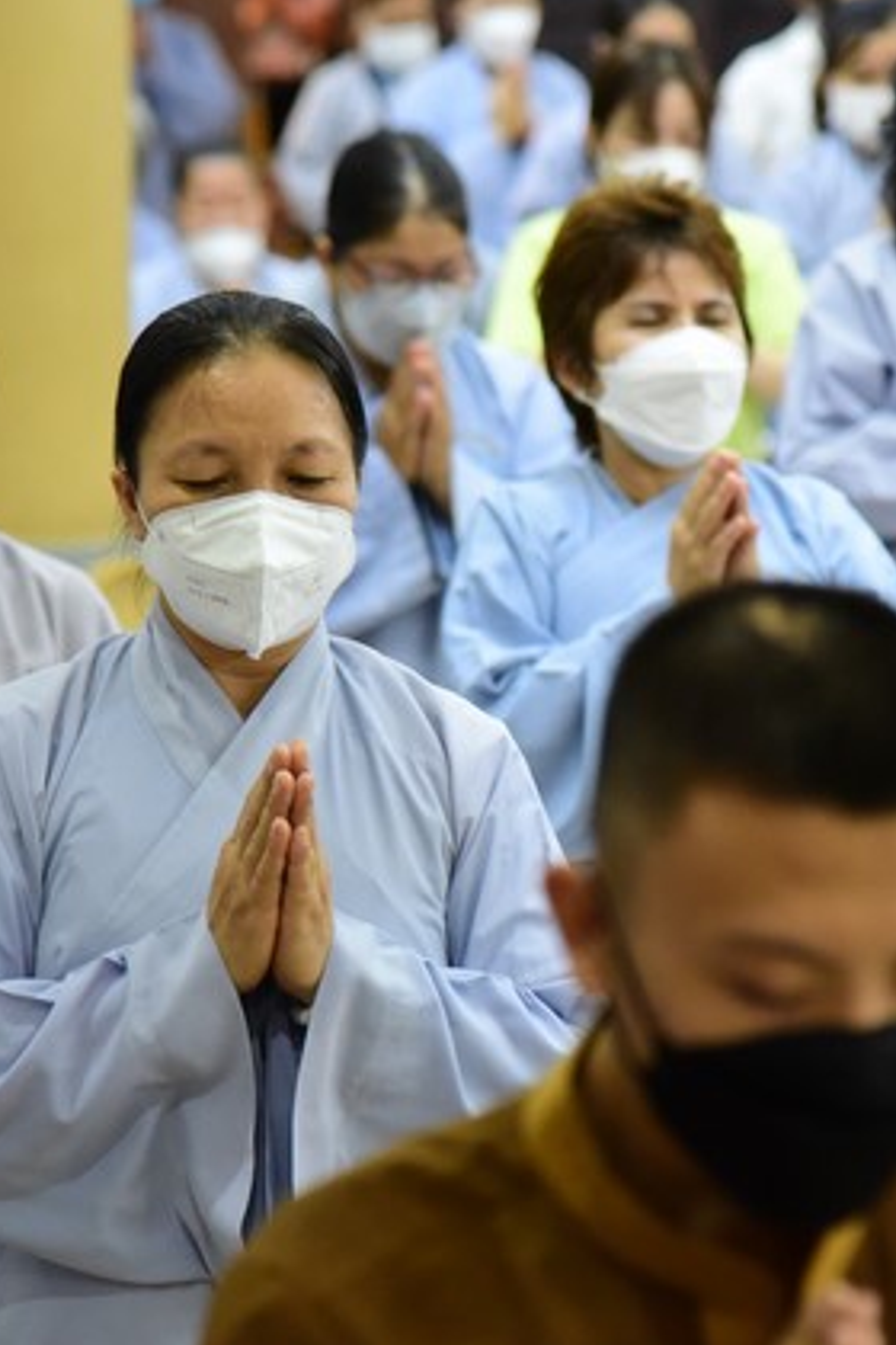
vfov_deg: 11.1
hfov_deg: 7.4
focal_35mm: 186
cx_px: 509
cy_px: 666
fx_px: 6943
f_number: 4
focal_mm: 120
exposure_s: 1/100
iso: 6400
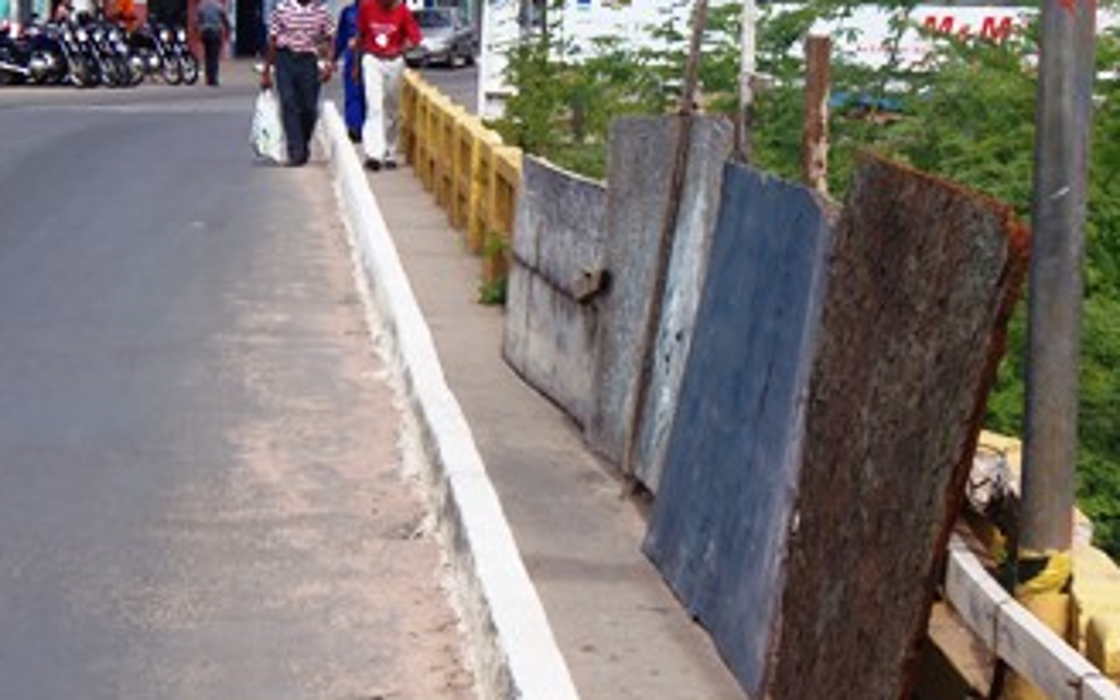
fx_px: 3266
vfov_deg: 12.2
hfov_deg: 19.5
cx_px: 604
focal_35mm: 107
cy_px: 440
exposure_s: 1/640
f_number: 4.2
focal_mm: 13.7
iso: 64
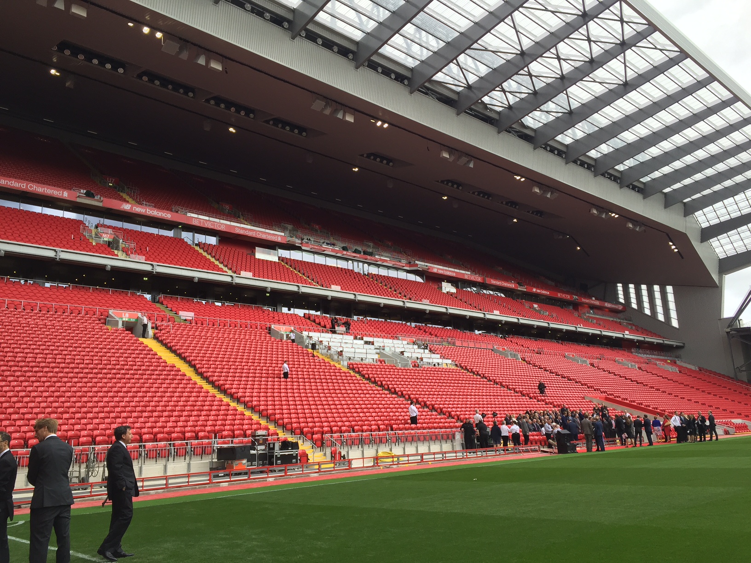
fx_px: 629
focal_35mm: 29
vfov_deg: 48.2
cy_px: 282
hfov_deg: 61.7
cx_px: 376
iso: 32
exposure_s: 1/366
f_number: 2.2
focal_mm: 4.15
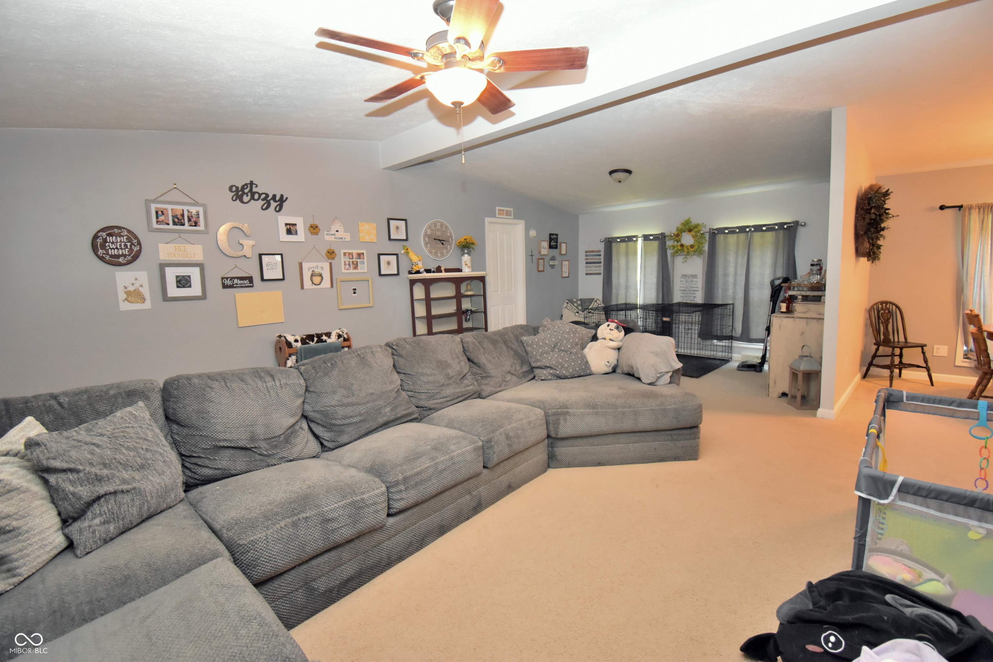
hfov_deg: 100.4
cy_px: 331
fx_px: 414
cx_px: 496
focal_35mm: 15
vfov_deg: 77.3
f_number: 4.5
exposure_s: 1/60
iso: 2200
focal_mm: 10
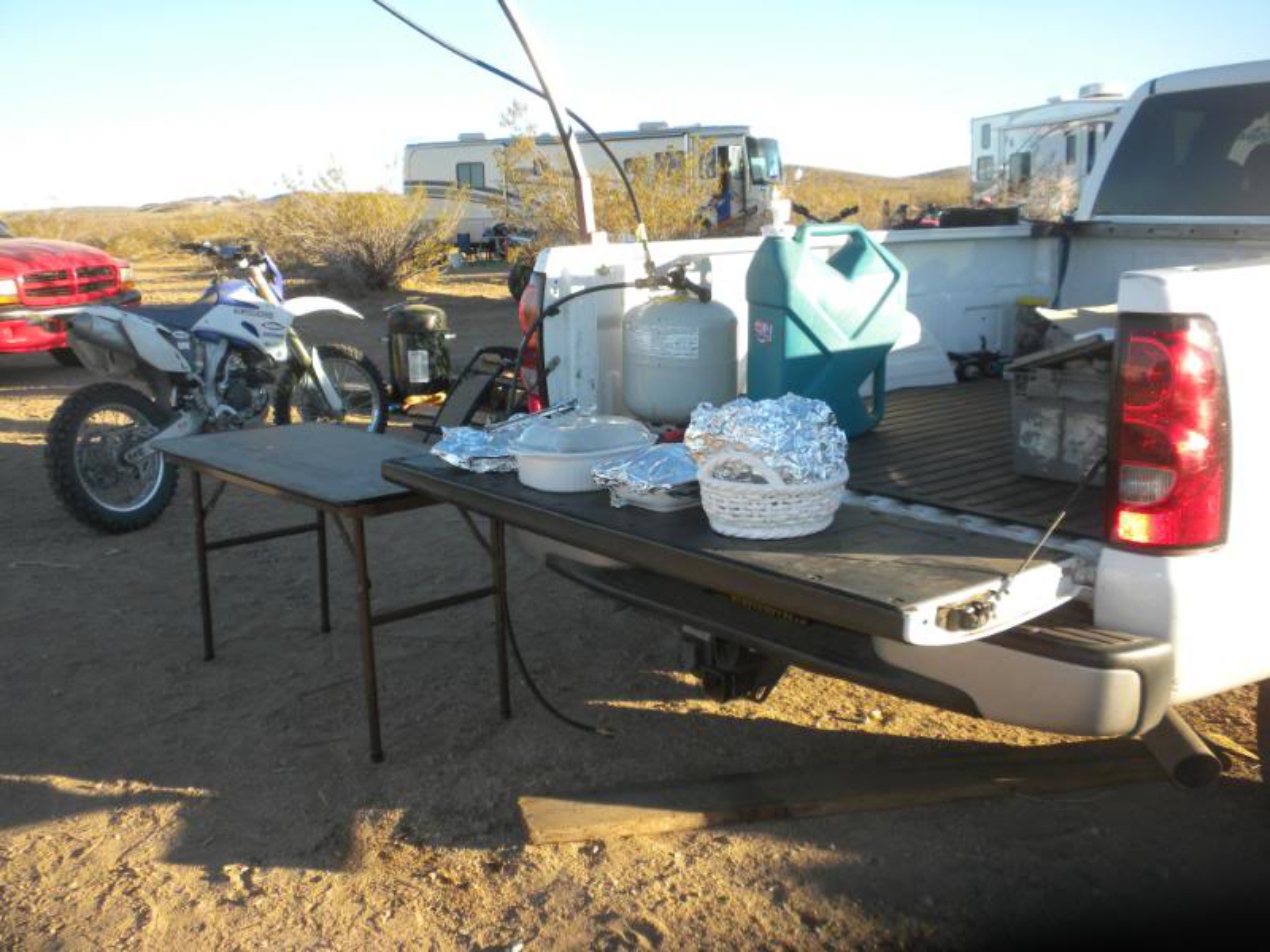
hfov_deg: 50.1
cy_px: 476
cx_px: 635
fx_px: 1357
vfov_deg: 38.7
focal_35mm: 37
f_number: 3.5
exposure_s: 1/212
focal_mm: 6.6
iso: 64
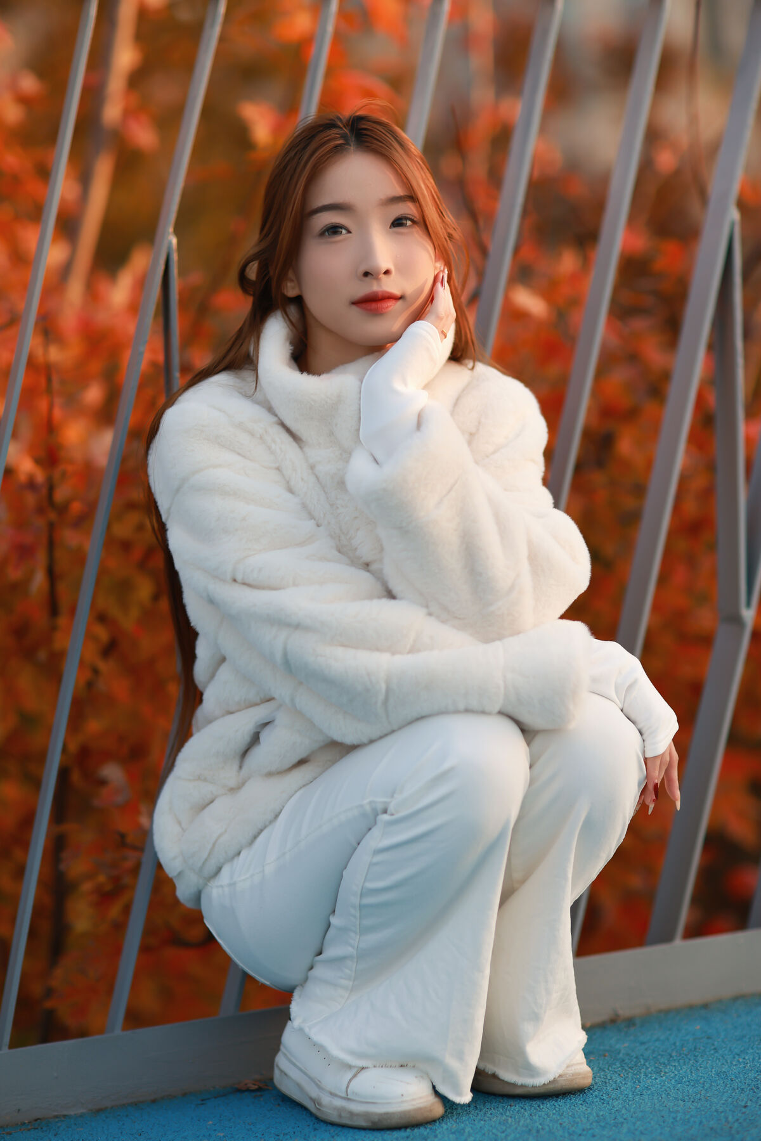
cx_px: 380
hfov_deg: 16.3
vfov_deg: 24.2
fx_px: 2663
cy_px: 570
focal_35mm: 84
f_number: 2
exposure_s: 1/500
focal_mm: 85
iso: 100
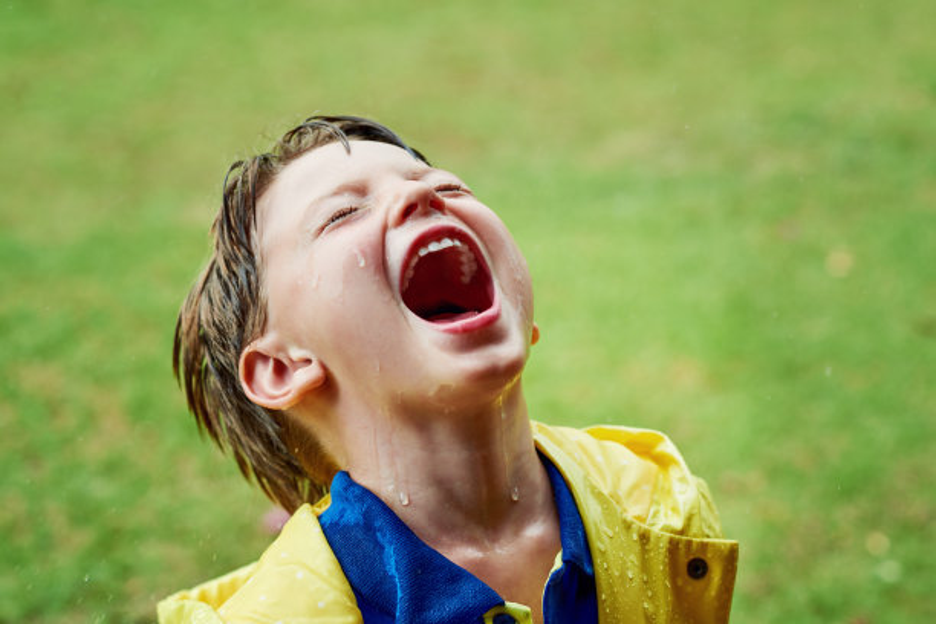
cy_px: 312
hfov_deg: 23.9
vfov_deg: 16.1
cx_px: 468
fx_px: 2210
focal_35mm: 85
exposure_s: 1/800
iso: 200
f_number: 4.5
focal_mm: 85
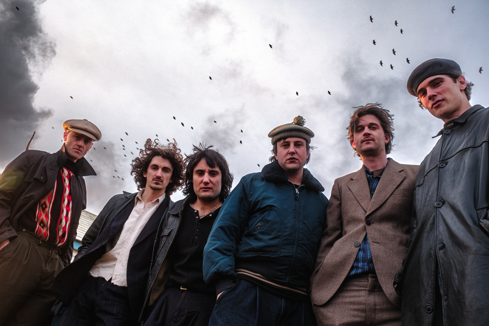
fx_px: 462
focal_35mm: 34
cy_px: 163
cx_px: 244
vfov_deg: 38.9
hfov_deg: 55.8
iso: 800
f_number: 5
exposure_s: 1/125
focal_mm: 22.7
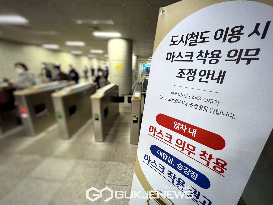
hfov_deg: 106.2
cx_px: 136
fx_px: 103
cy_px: 102
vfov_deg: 89.9
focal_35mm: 13
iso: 320
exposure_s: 1/59
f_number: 1.8
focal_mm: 1.57
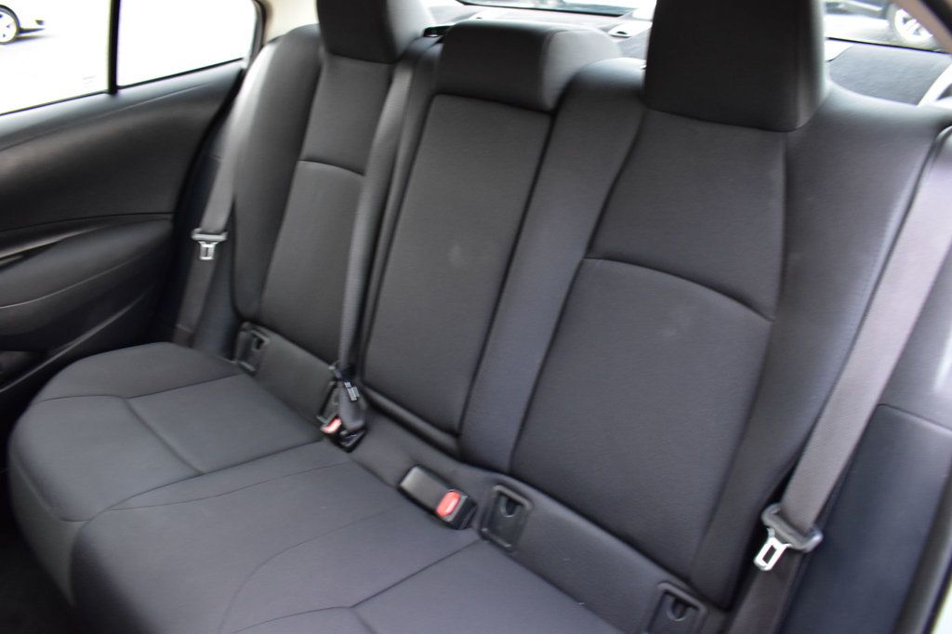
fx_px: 714
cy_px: 317
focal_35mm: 27
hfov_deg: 67.4
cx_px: 476
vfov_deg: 47.9
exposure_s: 1/15
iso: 1400
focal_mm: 18
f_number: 6.3
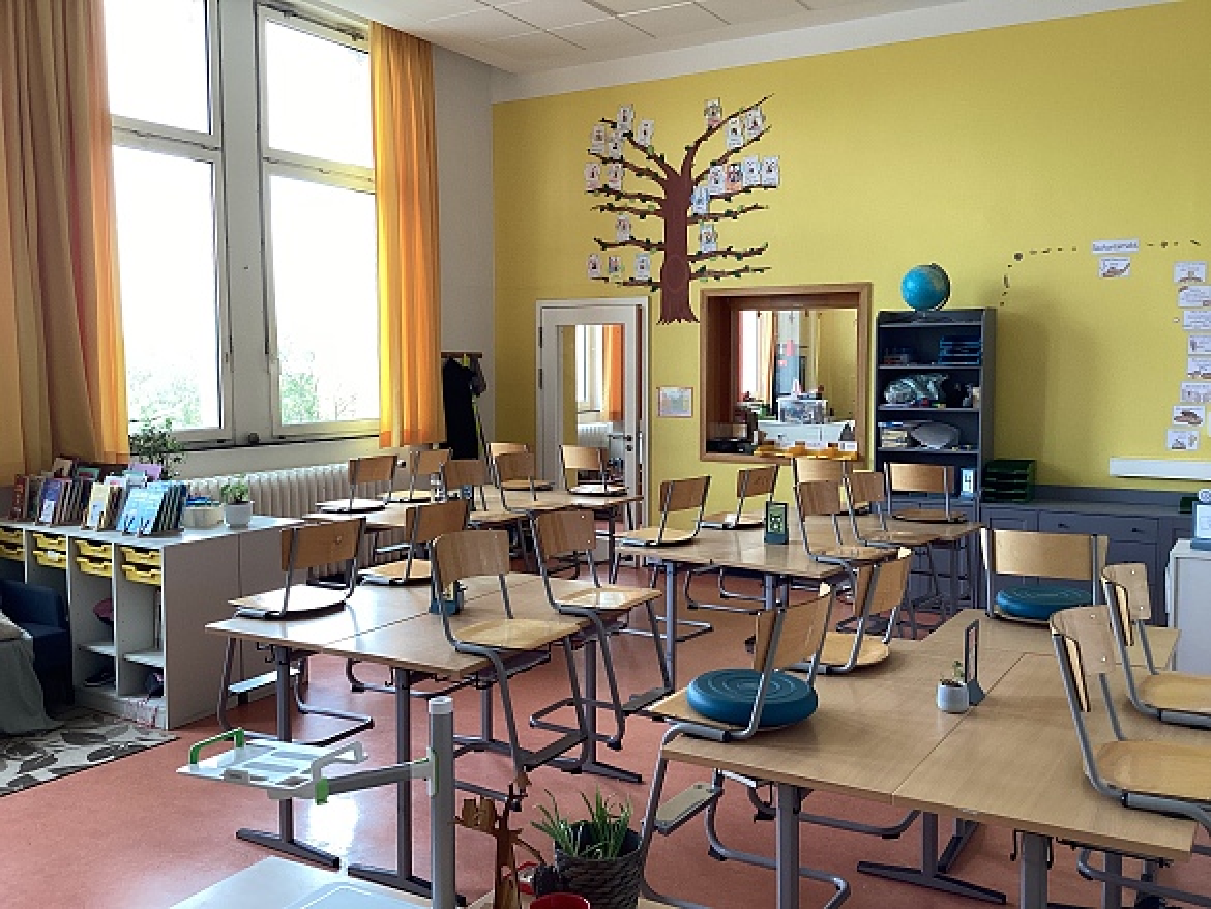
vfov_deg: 45.5
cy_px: 454
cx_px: 606
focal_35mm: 31
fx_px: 1085
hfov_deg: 58.3
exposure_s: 1/120
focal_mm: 3.3
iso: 80
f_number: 2.4
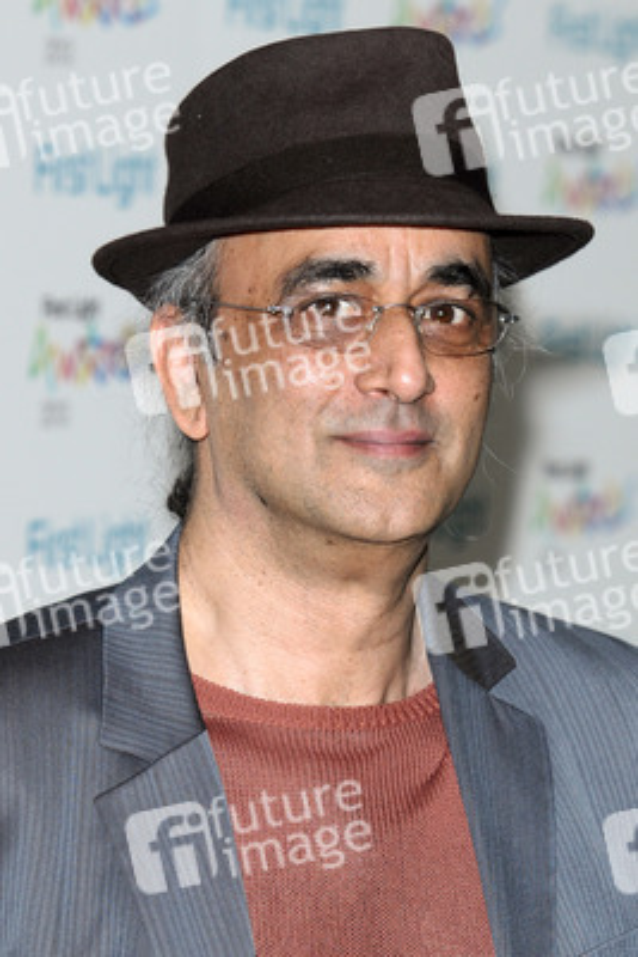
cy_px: 478
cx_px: 319
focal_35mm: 168
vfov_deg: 12.2
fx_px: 4462
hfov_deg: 8.2
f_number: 5
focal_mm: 112
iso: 320
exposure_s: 1/160
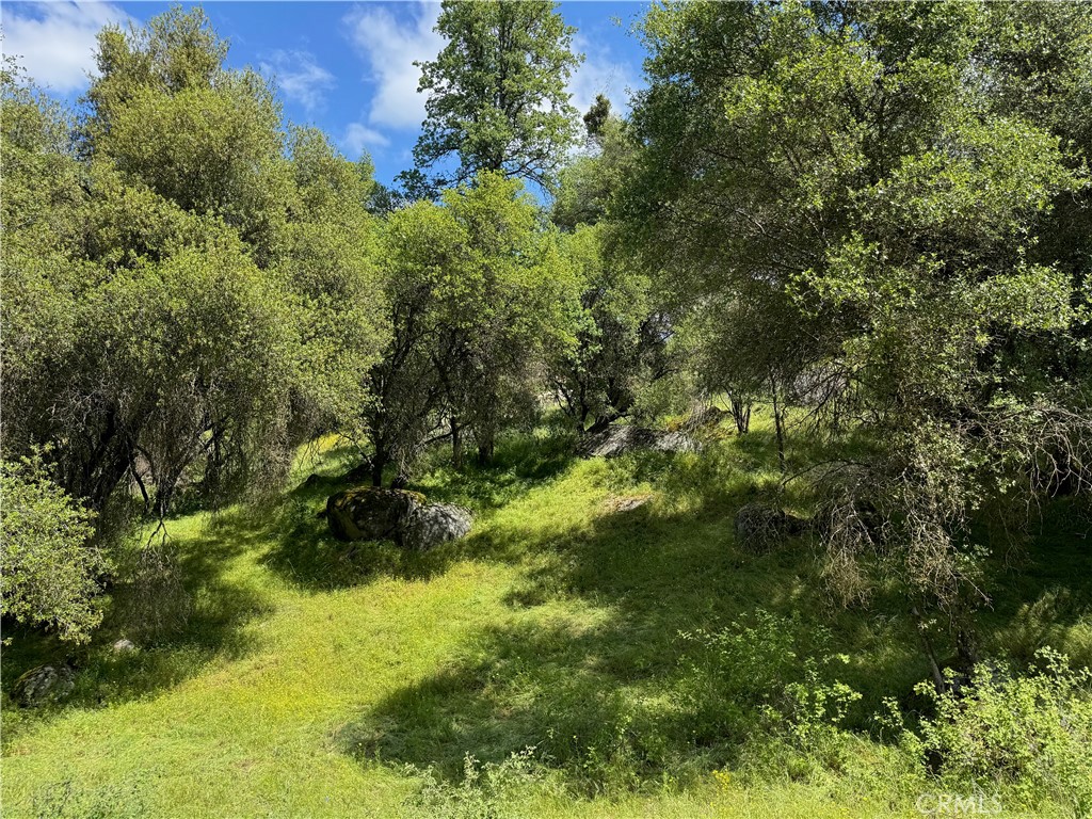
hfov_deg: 71.6
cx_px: 546
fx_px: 757
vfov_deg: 56.8
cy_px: 410
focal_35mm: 24
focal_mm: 6.76
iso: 80
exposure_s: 1/1395
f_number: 1.78
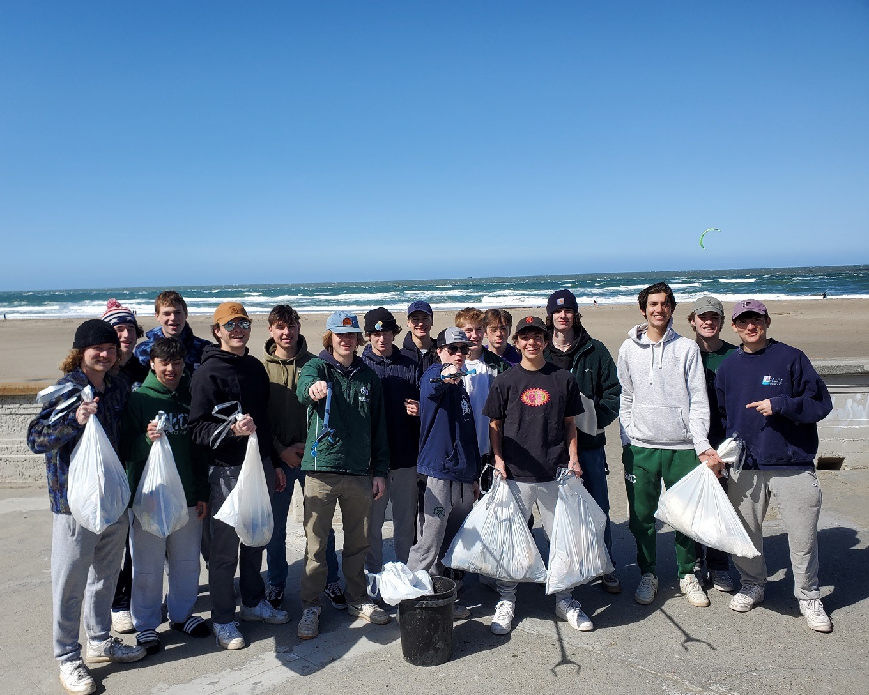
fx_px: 720
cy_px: 354
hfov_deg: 62.2
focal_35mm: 28
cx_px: 423
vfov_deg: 51.5
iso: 50
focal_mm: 4.3
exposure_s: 1/1837
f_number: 2.4
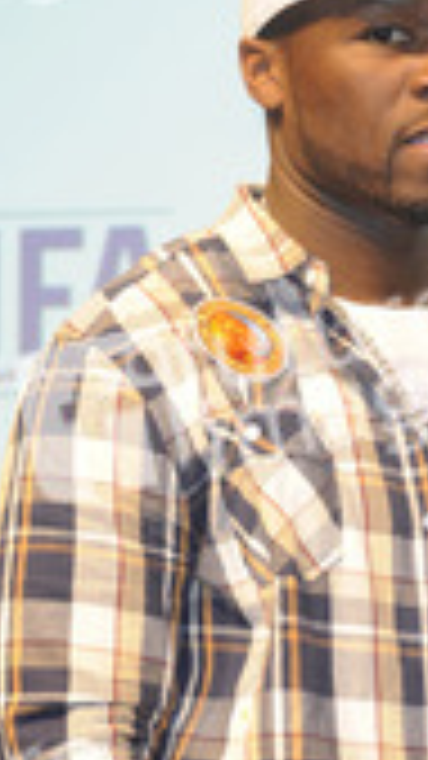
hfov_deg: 4.9
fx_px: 5006
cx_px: 378
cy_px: 621
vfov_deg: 8.7
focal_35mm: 248
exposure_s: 1/100
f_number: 5.6
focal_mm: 100
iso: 1600
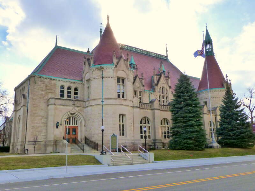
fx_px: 243
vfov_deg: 42.9
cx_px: 128
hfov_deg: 55.4
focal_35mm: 33
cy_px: 96
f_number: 5.6
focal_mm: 5.8
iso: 250
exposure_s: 1/640
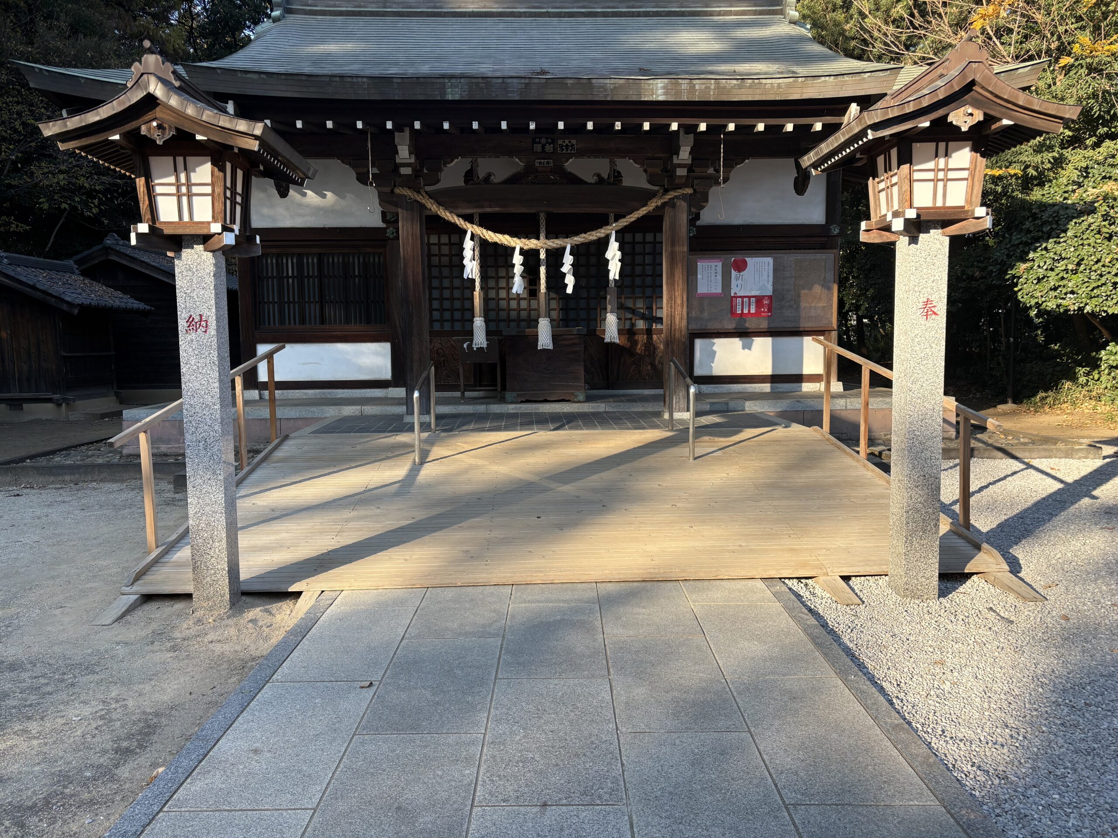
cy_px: 419
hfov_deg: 67.3
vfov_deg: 53.1
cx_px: 559
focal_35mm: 26
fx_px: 840
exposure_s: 1/635
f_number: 1.6
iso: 50
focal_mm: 5.96
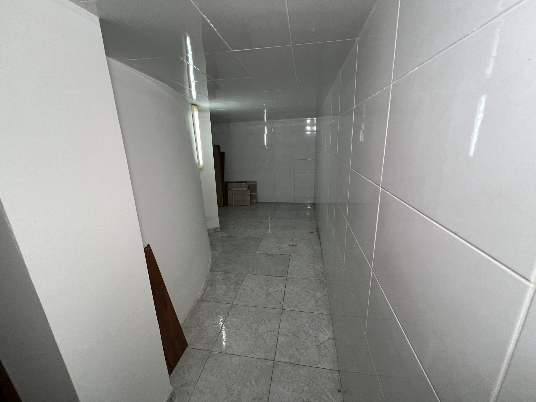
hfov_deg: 106.2
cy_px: 201
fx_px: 201
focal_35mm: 13
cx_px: 268
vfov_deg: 89.9
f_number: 1.8
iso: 160
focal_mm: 1.57
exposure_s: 1/60
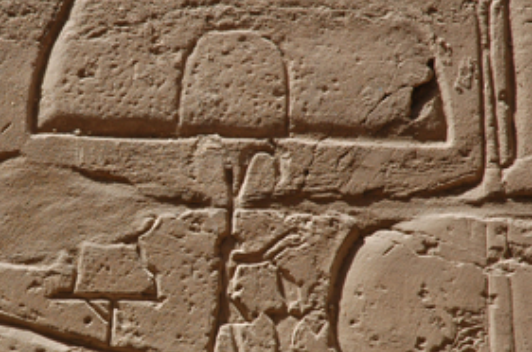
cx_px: 93
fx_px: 2757
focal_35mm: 187
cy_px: 208
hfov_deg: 11.0
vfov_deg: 7.3
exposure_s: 1/400
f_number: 10
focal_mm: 70
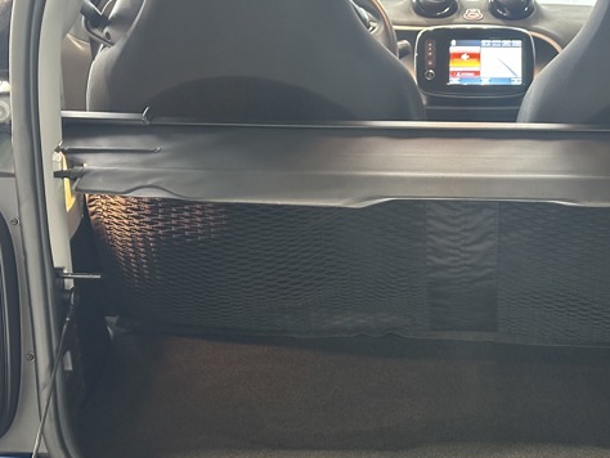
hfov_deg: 23.8
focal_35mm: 81
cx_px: 477
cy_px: 323
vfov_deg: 18.2
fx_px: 1428
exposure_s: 1/30
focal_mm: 6.86
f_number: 1.78
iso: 640
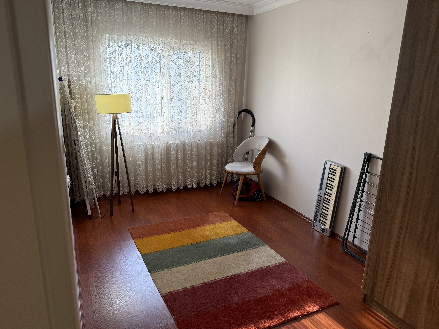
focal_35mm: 24
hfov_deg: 71.6
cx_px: 220
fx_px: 304
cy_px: 164
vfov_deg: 56.8
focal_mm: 6.76
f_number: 1.78
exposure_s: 1/100
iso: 160
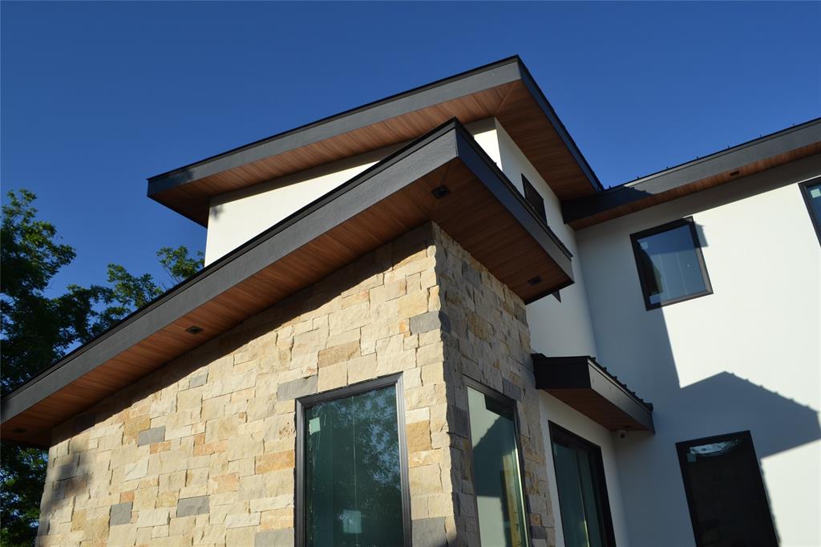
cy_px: 274
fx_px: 616
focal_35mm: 27
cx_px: 410
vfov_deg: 47.9
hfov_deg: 67.4
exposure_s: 1/250
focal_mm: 18
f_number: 8
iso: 100
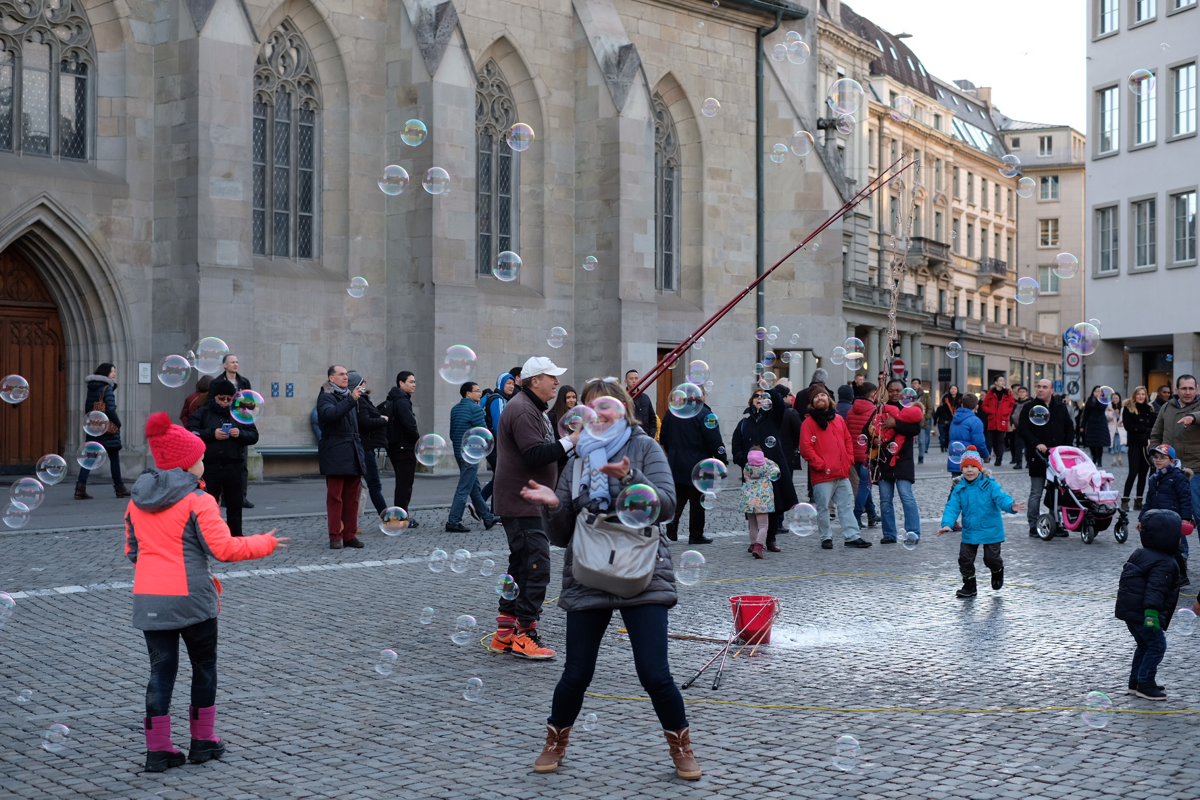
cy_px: 400
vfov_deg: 25.5
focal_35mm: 53
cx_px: 600
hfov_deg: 37.5
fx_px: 1767
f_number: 2.8
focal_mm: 35
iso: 200
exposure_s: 1/180
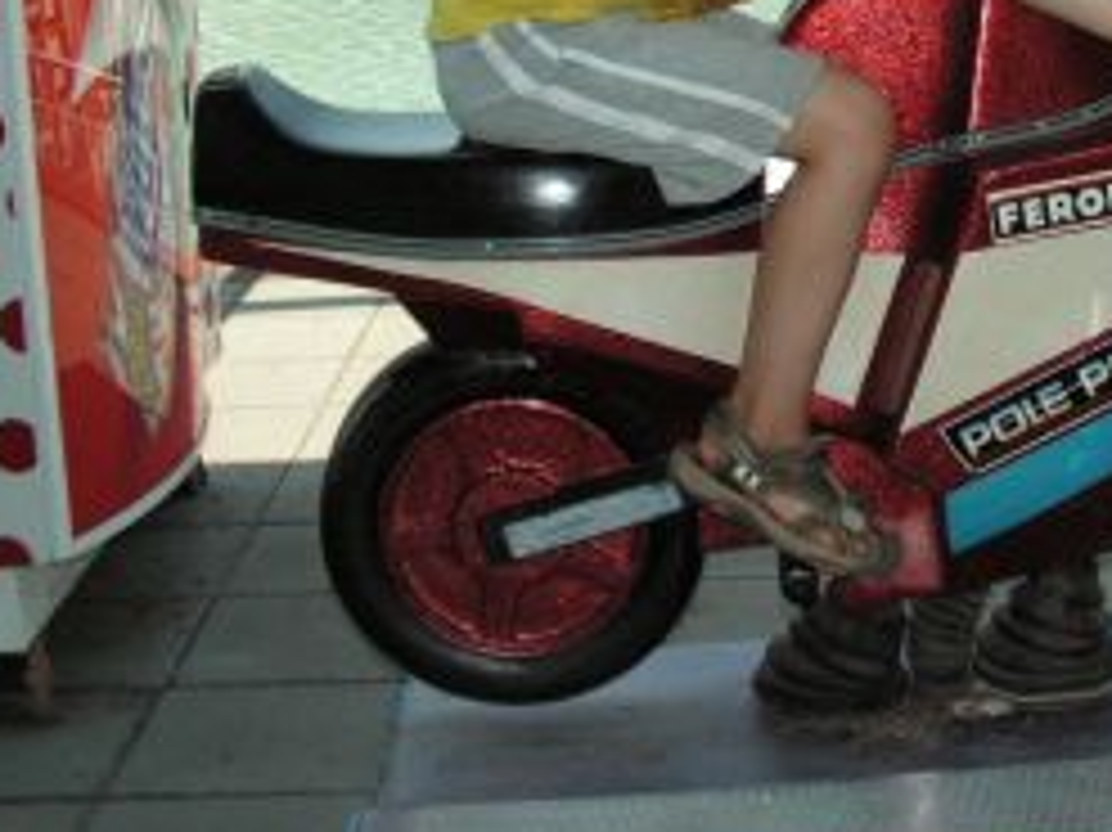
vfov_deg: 20.6
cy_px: 112
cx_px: 918
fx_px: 2248
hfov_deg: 27.1
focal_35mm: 70
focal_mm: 6
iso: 100
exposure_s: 1/800
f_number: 3.2
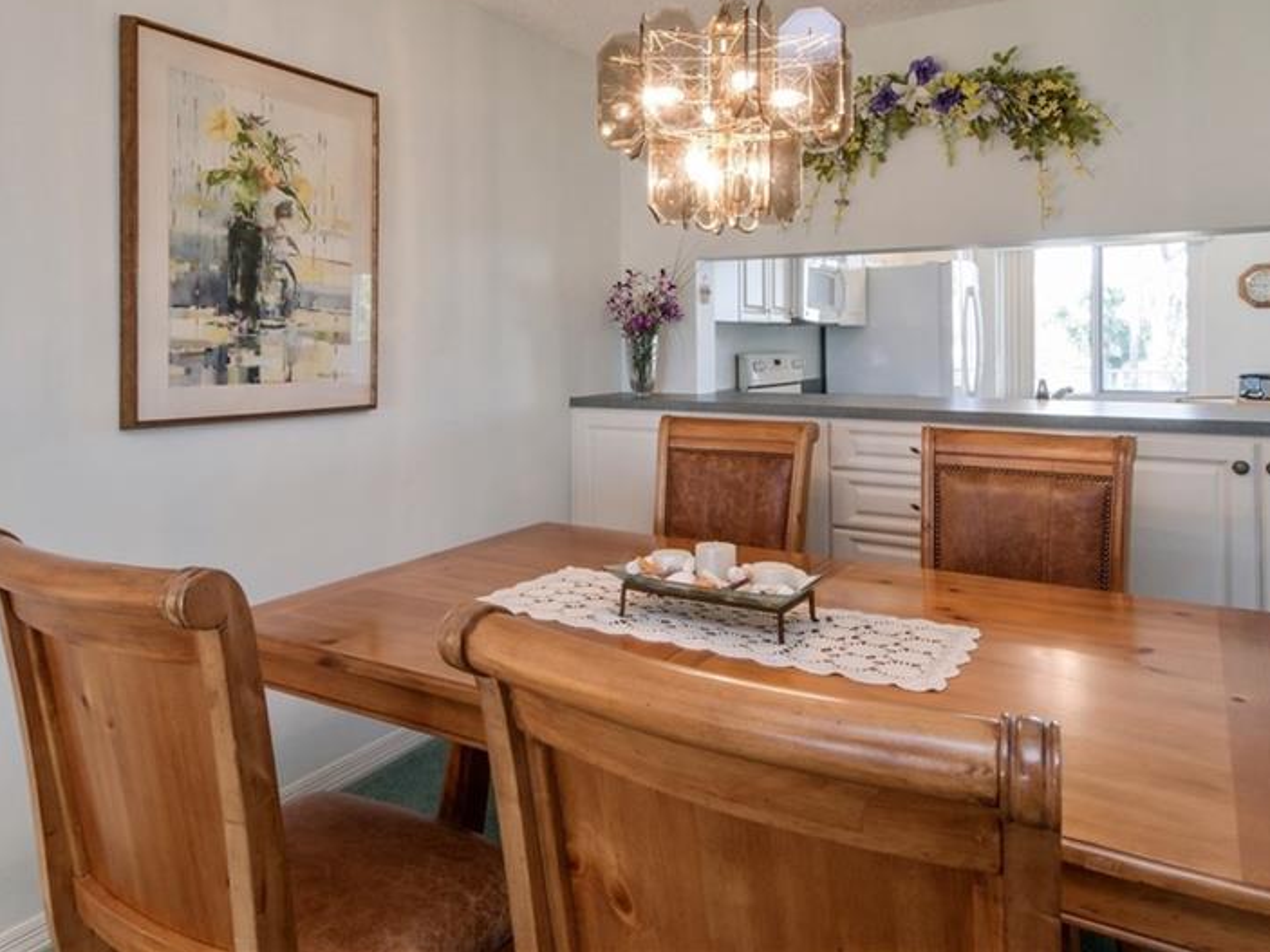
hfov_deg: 79.0
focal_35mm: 21
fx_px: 770
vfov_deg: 62.3
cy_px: 339
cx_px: 632
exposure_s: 1/3
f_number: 11
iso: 200
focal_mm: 10
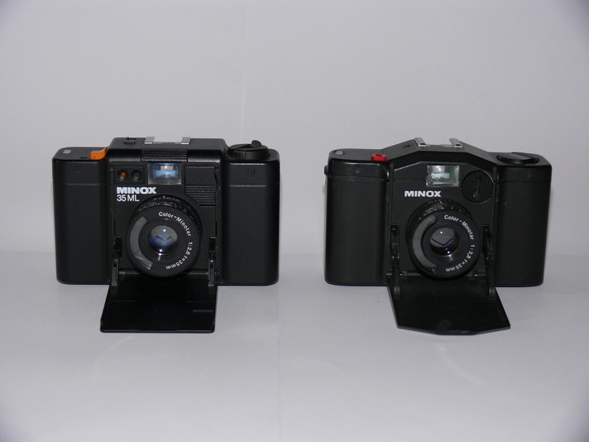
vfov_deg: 21.6
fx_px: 1157
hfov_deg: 28.6
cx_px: 294
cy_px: 221
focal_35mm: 68
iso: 100
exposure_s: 1/30
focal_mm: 14.4
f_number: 3.2
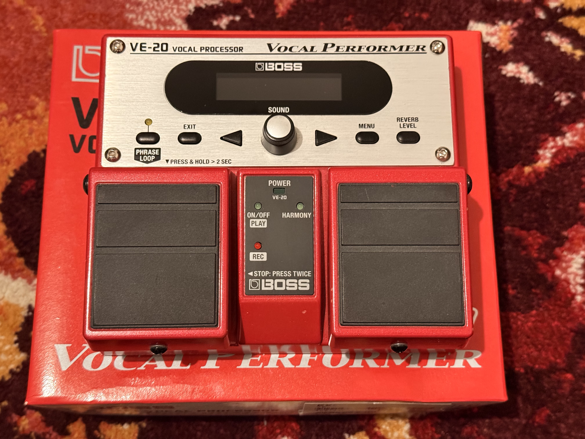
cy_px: 220
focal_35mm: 48
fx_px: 811
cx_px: 292
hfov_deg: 39.7
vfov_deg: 30.3
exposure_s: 1/32
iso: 500
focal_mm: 6.76
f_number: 1.78
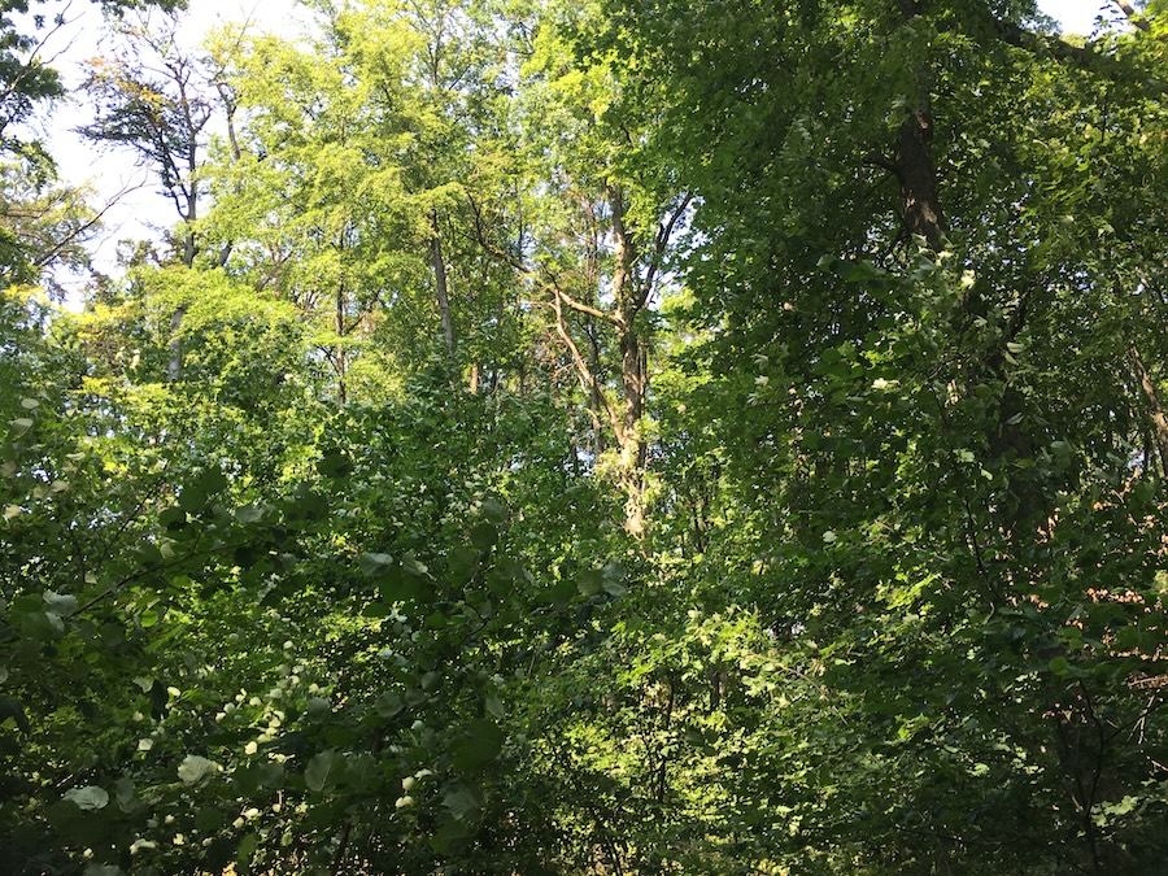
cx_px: 584
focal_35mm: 29
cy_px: 438
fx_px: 979
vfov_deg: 48.2
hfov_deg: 61.7
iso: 25
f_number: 2.2
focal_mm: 4.15
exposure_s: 1/50
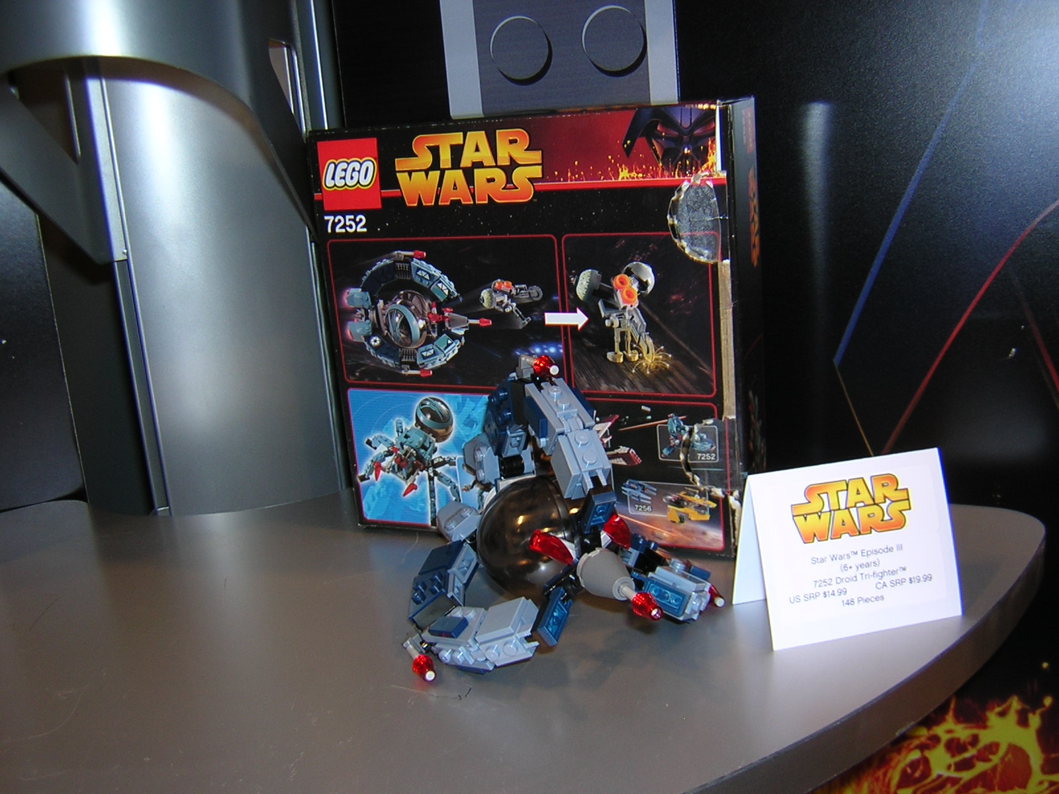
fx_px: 1101
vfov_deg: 39.7
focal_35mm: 36
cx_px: 530
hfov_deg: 51.4
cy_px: 397
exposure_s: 1/60.1
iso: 100
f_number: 2.6
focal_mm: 4.7
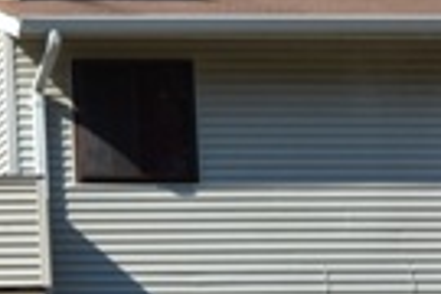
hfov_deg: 12.4
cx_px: -497
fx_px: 1739
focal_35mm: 142
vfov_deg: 9.6
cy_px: 273
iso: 100
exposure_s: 1/250
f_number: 8
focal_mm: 20
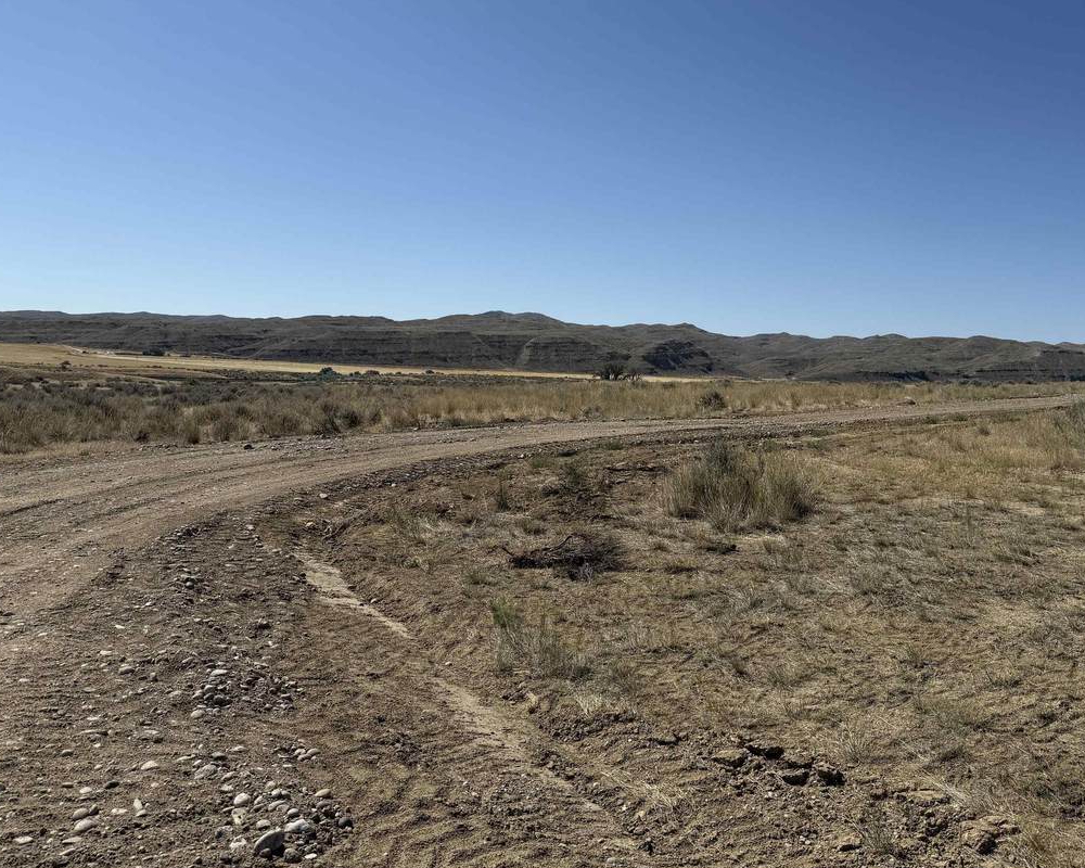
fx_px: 963
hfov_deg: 58.3
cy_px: 363
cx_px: 646
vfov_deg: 48.3
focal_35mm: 30
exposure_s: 1/9091
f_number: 1.78
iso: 80
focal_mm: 6.76
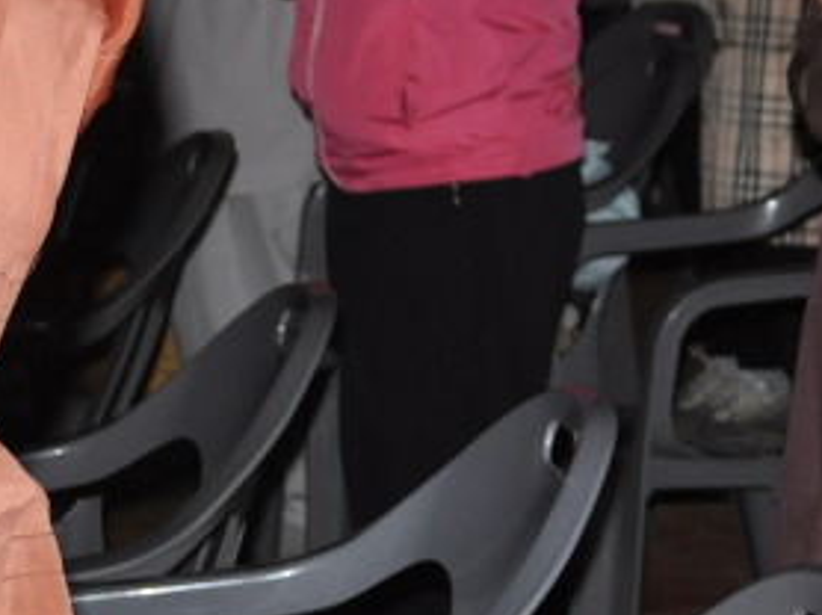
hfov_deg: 11.1
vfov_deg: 8.6
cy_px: -235
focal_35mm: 170
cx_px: 1307
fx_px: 4033
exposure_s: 1/60
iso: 800
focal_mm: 32
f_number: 4.8
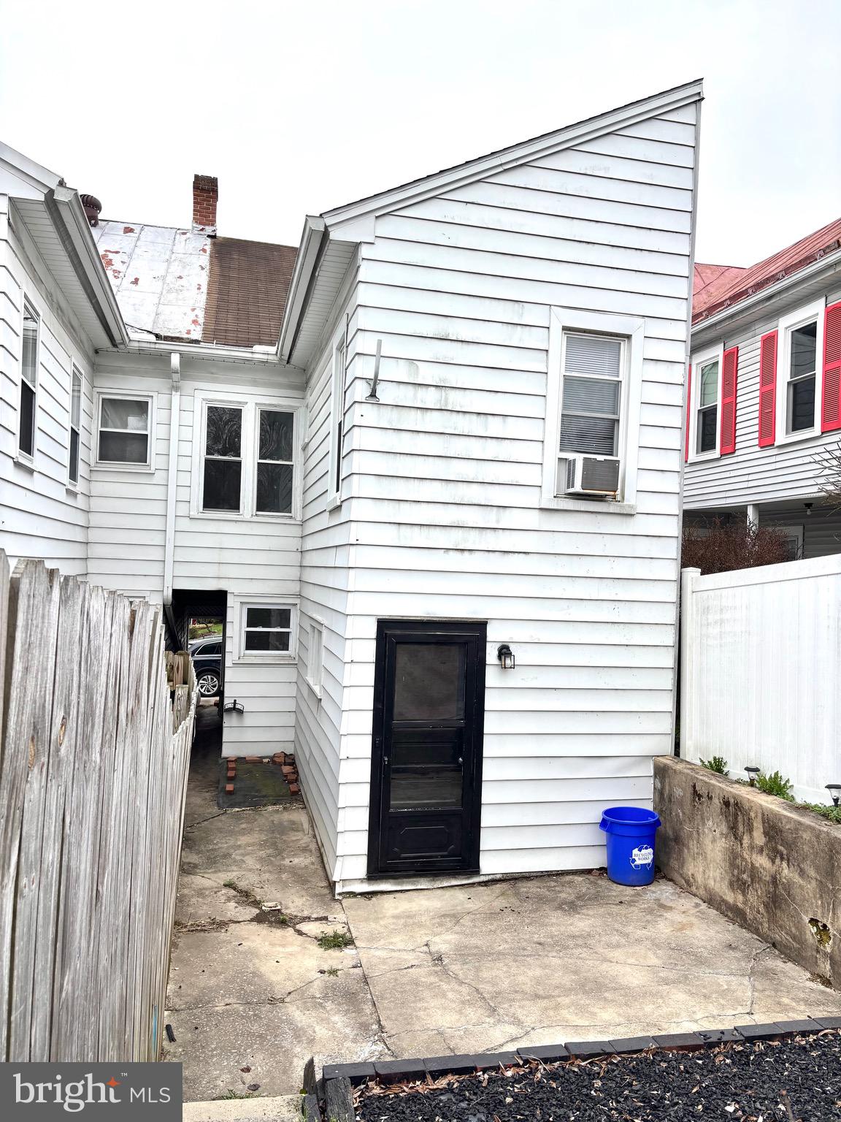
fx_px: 842
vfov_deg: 67.3
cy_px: 561
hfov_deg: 53.1
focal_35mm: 26
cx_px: 420
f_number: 1.6
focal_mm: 5.96
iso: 50
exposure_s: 1/1418
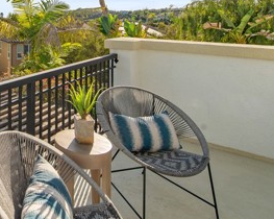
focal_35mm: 32
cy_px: 15
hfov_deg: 46.2
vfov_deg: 41.4
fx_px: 259
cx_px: -3
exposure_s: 1/320
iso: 100
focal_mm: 14
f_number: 7.1
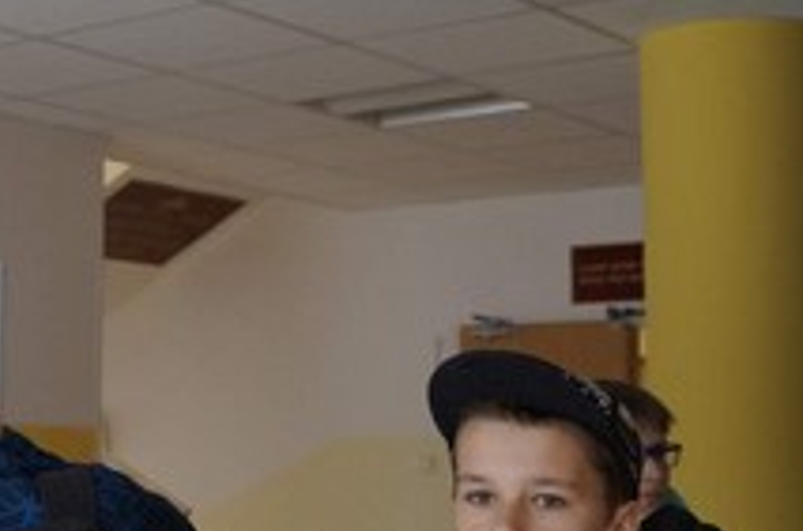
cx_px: -173
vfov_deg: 17.8
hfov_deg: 24.1
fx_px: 1691
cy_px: 313
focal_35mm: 76
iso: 640
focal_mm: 18
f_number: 4
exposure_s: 1/160
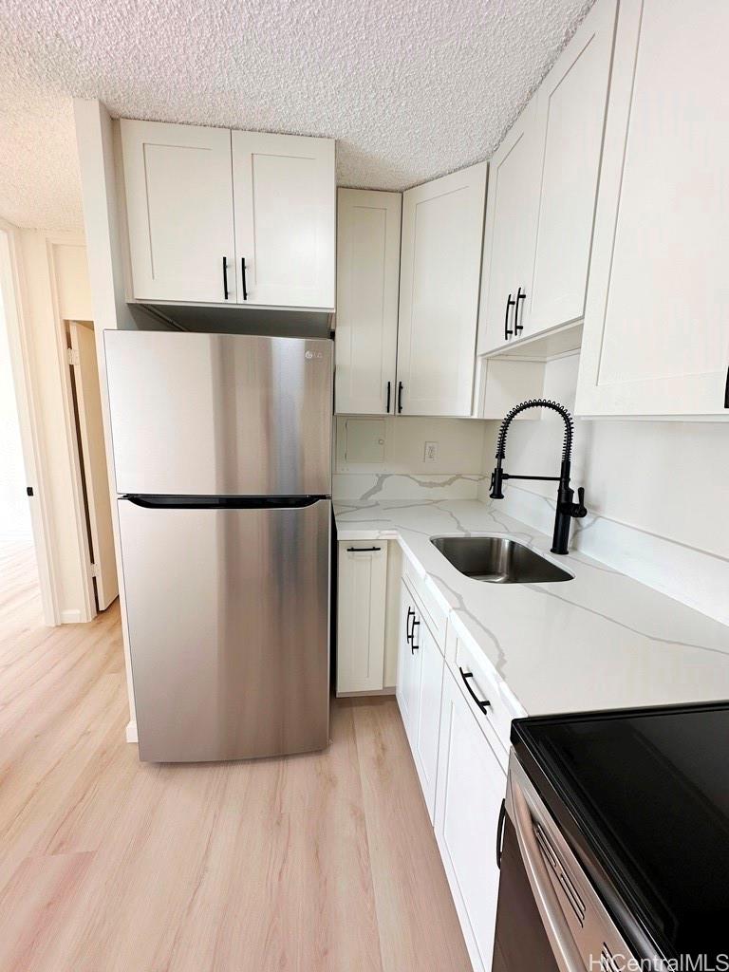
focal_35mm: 14
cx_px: 364
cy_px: 486
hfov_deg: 85.7
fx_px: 393
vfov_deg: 102.1
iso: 80
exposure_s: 1/120
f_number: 2.2
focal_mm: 2.22
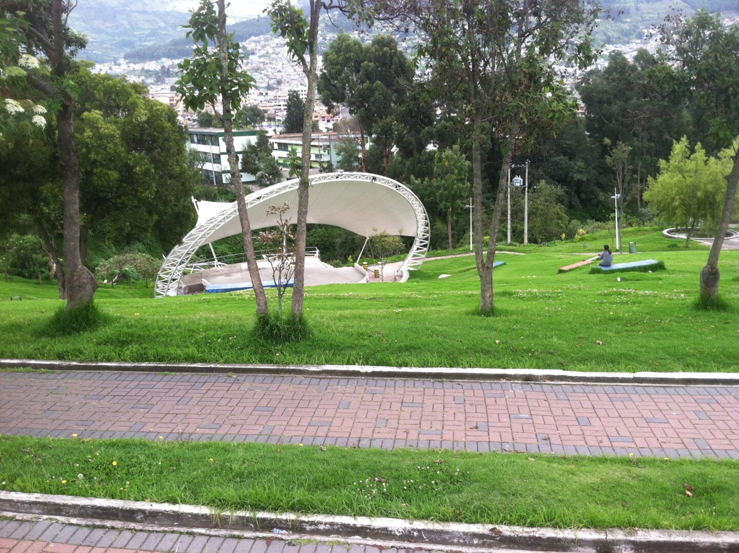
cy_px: 276
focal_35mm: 35
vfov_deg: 40.6
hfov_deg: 52.7
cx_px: 370
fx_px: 746
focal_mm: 3.85
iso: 80
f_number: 2.8
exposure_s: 1/287
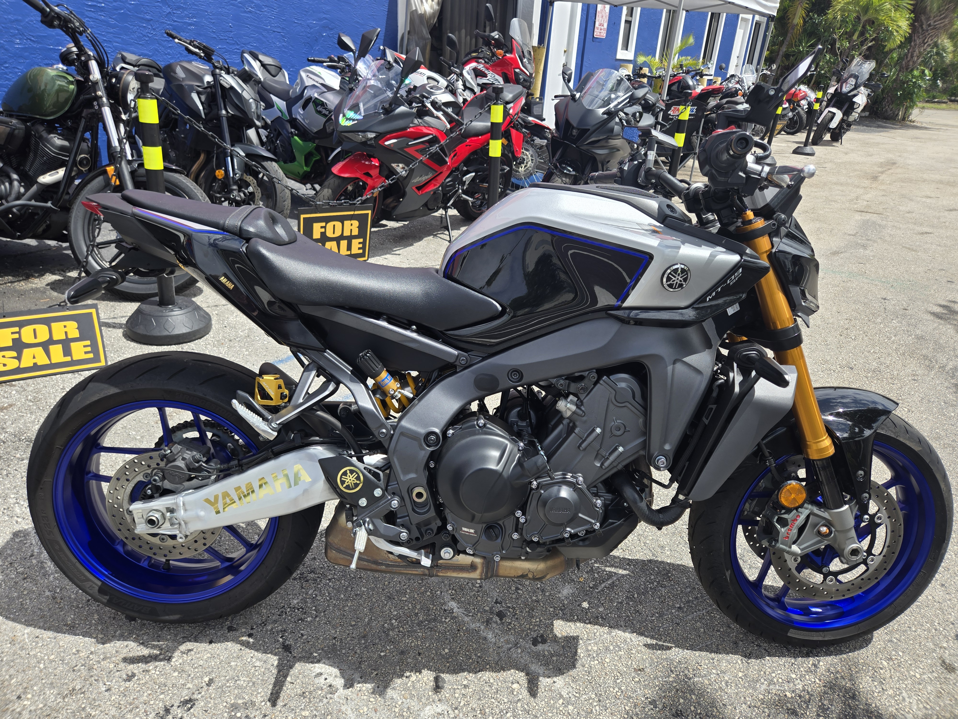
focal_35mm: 23
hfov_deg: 73.9
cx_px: 479
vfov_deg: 58.9
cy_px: 360
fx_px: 637
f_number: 1.8
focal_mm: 5.4
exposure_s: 1/1286
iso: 25
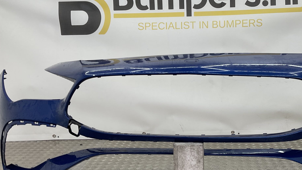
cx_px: 196
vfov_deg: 27.1
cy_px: 96
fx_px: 352
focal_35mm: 44
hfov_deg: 45.8
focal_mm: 3
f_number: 1.8
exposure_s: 1/120
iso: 16
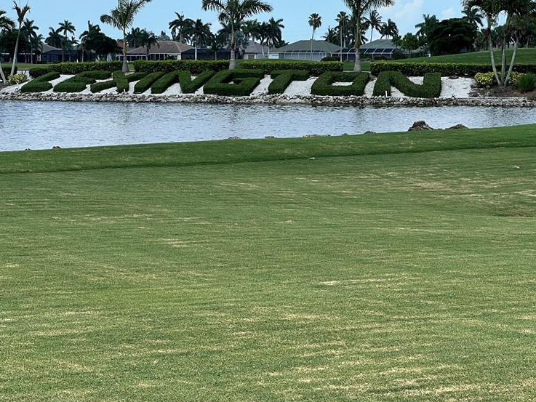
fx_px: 1657
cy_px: 203
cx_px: 236
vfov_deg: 13.8
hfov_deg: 18.4
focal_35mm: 107
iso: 32
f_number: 2.8
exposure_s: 1/686
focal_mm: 9
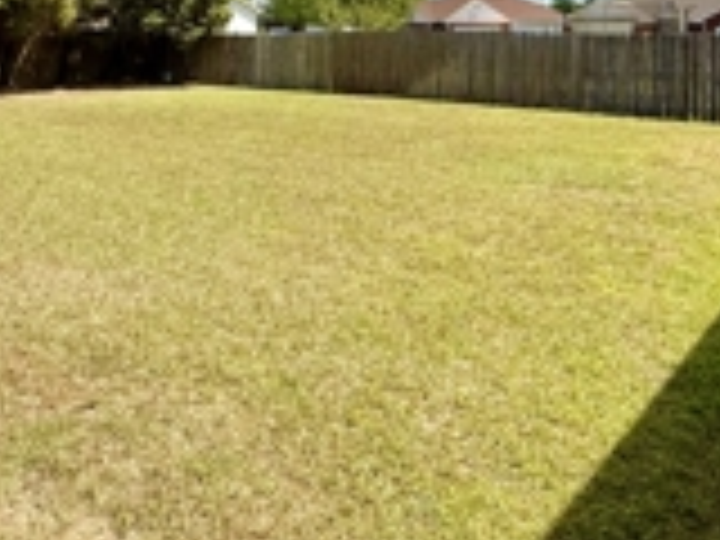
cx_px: 212
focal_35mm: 35
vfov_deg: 38.4
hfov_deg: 51.1
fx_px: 728
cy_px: 72
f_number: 2.2
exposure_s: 1/1285
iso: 50
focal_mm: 2.22
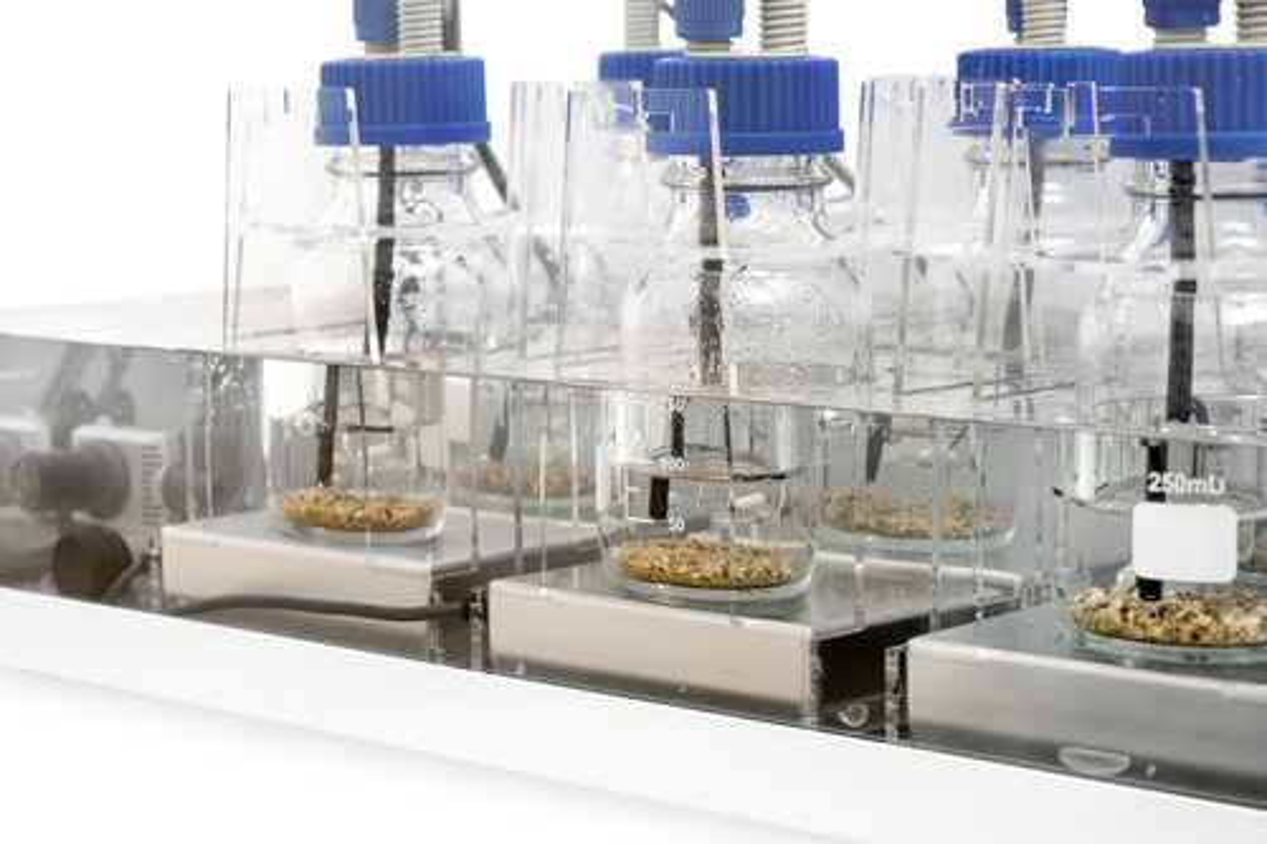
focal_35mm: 85
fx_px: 2990
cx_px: 634
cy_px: 422
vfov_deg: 16.1
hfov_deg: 23.9
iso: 400
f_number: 10
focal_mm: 85
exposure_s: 1/200
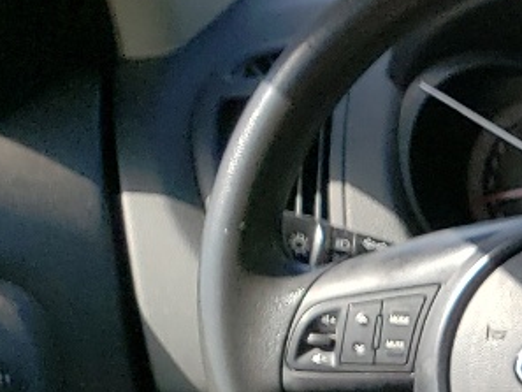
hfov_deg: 11.7
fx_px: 2112
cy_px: 835
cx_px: 1225
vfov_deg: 9.7
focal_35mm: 140
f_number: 1.5
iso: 50
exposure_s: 1/833
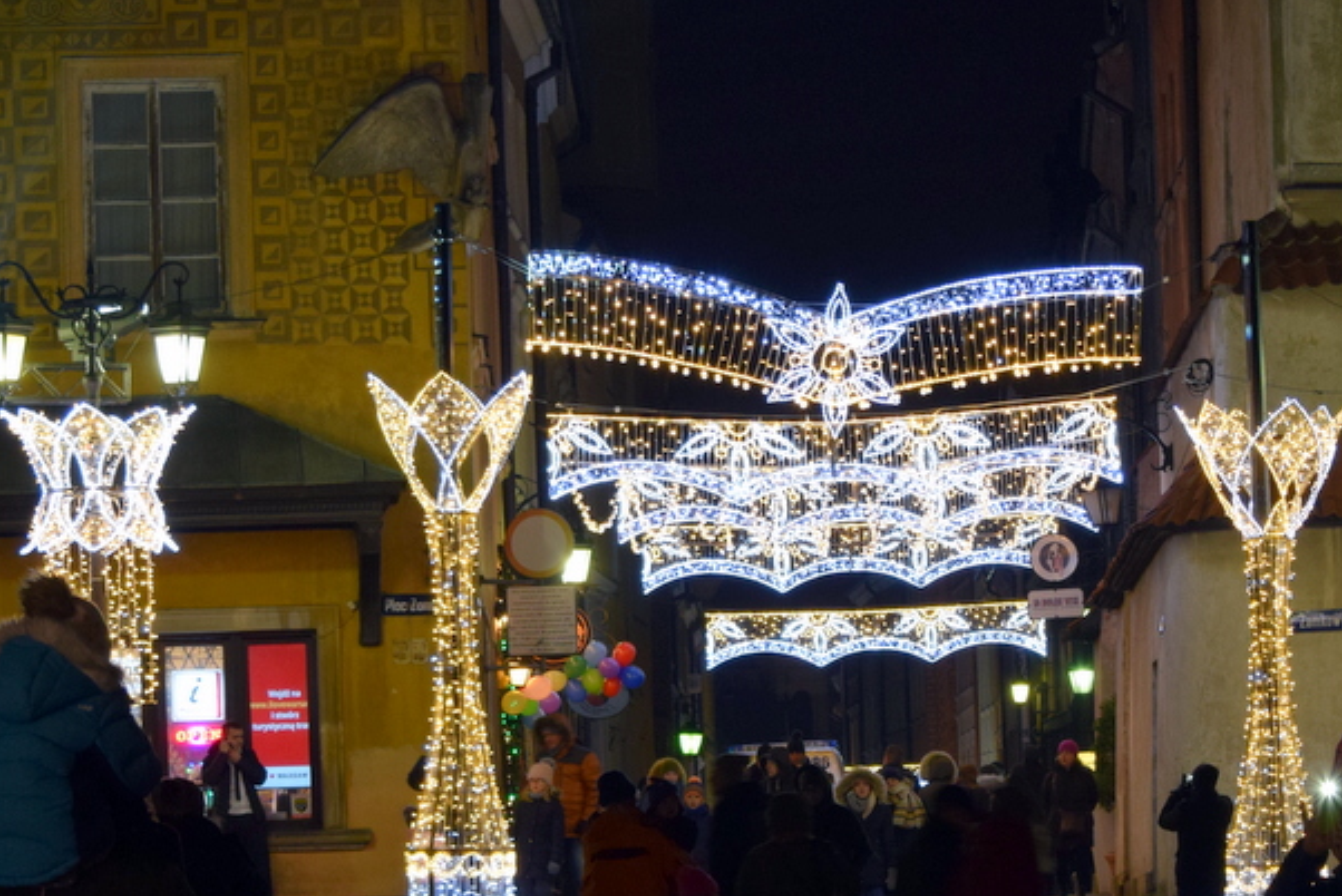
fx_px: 4090
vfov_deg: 12.5
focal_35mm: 110
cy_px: 379
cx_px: 854
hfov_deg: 18.6
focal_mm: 55
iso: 720
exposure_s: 1/15
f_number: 6.3
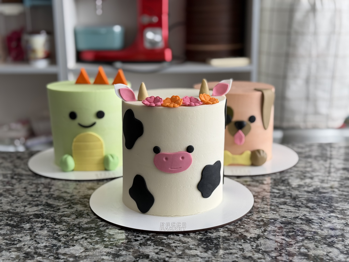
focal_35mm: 48
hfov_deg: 39.7
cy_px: 131
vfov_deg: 30.3
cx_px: 174
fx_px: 484
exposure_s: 1/131
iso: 50
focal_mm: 6.76
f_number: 1.78
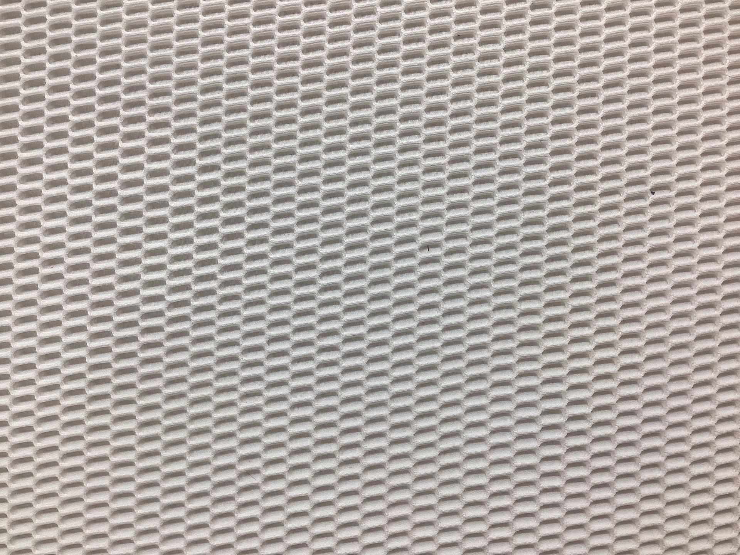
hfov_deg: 58.4
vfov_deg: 45.4
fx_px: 663
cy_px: 278
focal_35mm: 31
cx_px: 370
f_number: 2.4
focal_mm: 3.3
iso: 50
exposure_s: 1/60
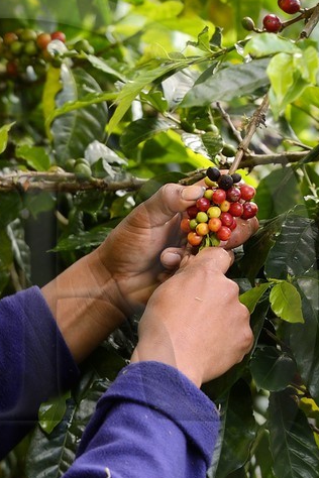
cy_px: 298
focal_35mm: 624
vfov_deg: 3.3
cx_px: 6
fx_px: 8293
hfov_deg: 2.2
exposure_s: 1/160
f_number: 3.2
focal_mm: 185
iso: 400
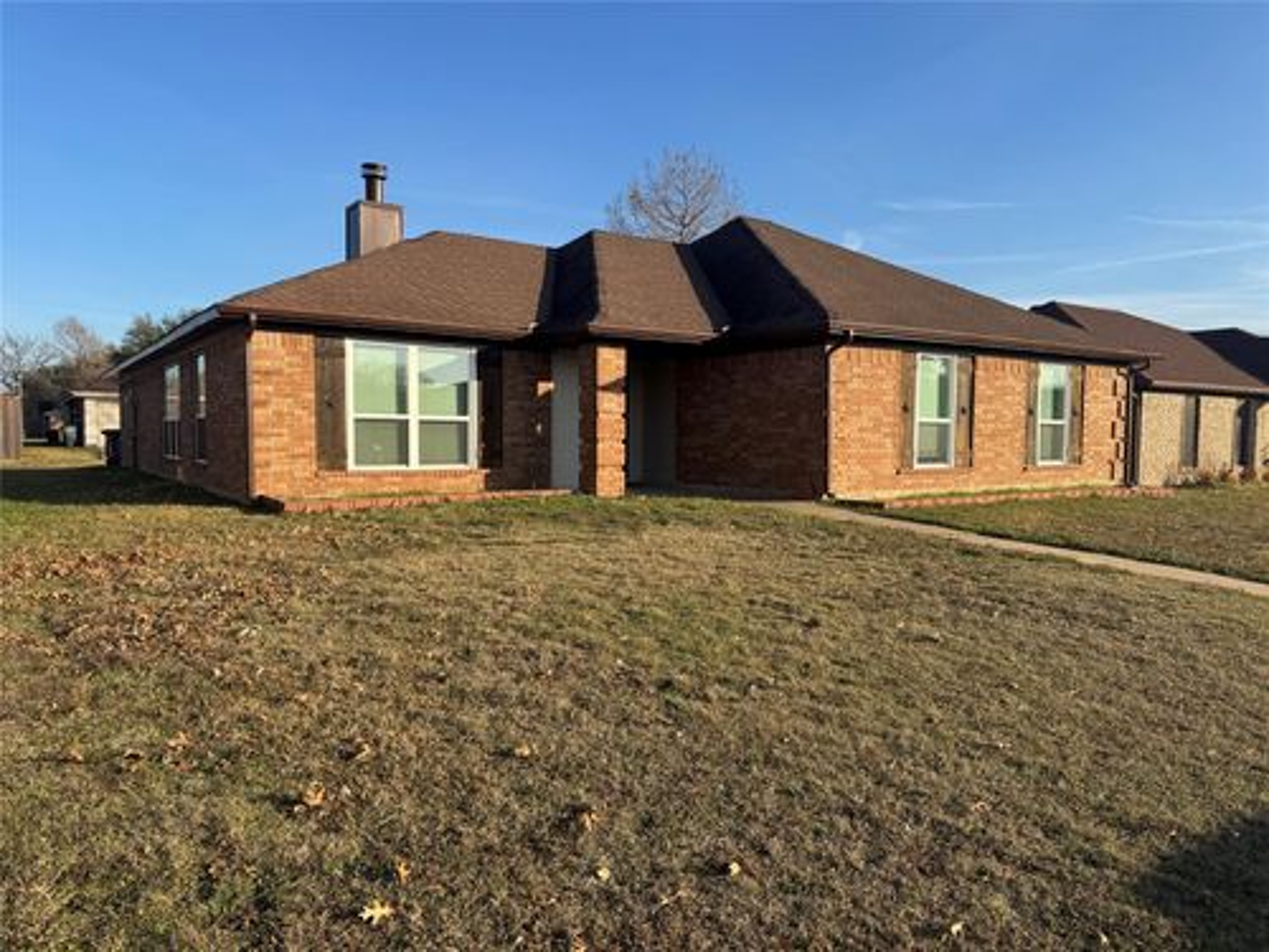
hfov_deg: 71.6
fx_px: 880
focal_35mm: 24
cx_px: 634
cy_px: 476
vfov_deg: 56.8
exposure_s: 1/2710
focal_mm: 6.76
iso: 80
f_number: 1.78
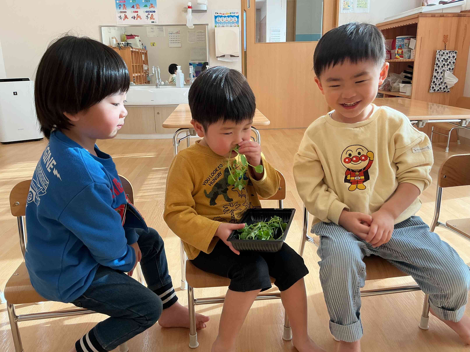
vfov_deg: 48.2
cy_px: 176
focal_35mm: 29
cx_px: 235
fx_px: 394
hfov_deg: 61.7
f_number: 1.8
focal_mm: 3
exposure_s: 1/120
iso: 20
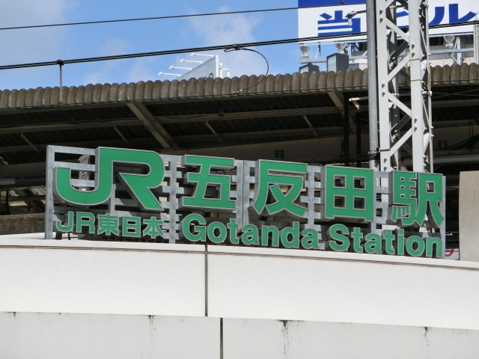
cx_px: 240
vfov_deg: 6.8
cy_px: 180
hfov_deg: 9.0
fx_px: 3044
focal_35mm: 220
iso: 80
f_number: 5.9
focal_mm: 39.3
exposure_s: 1/640
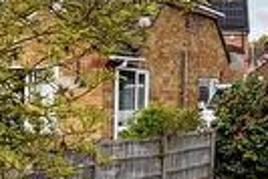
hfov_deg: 17.4
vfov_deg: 13.4
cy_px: 61
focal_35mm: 103
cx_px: 431
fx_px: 765
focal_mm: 13
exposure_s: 1/400
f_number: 10
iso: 800
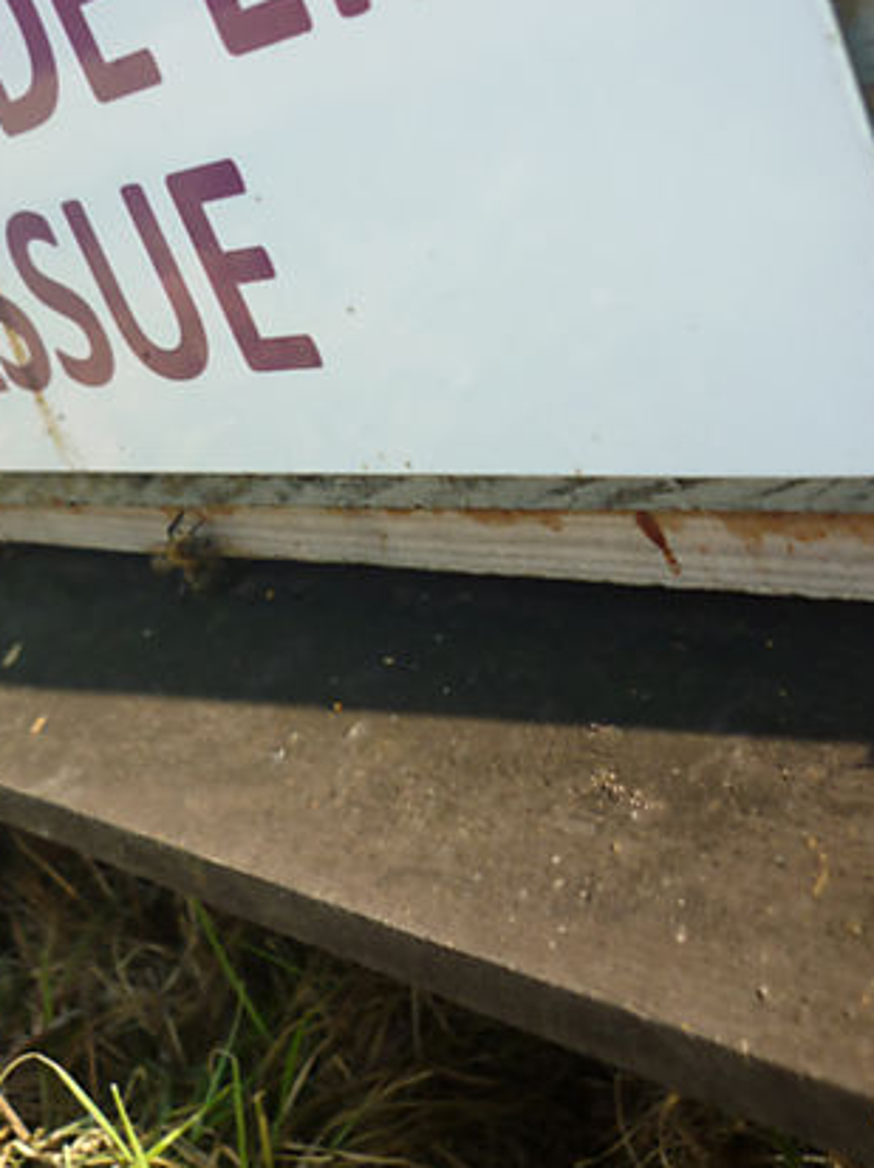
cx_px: 368
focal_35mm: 48
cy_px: 413
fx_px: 1618
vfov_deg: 39.3
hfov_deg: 30.2
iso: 80
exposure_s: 1/320
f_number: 2.8
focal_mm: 5.5
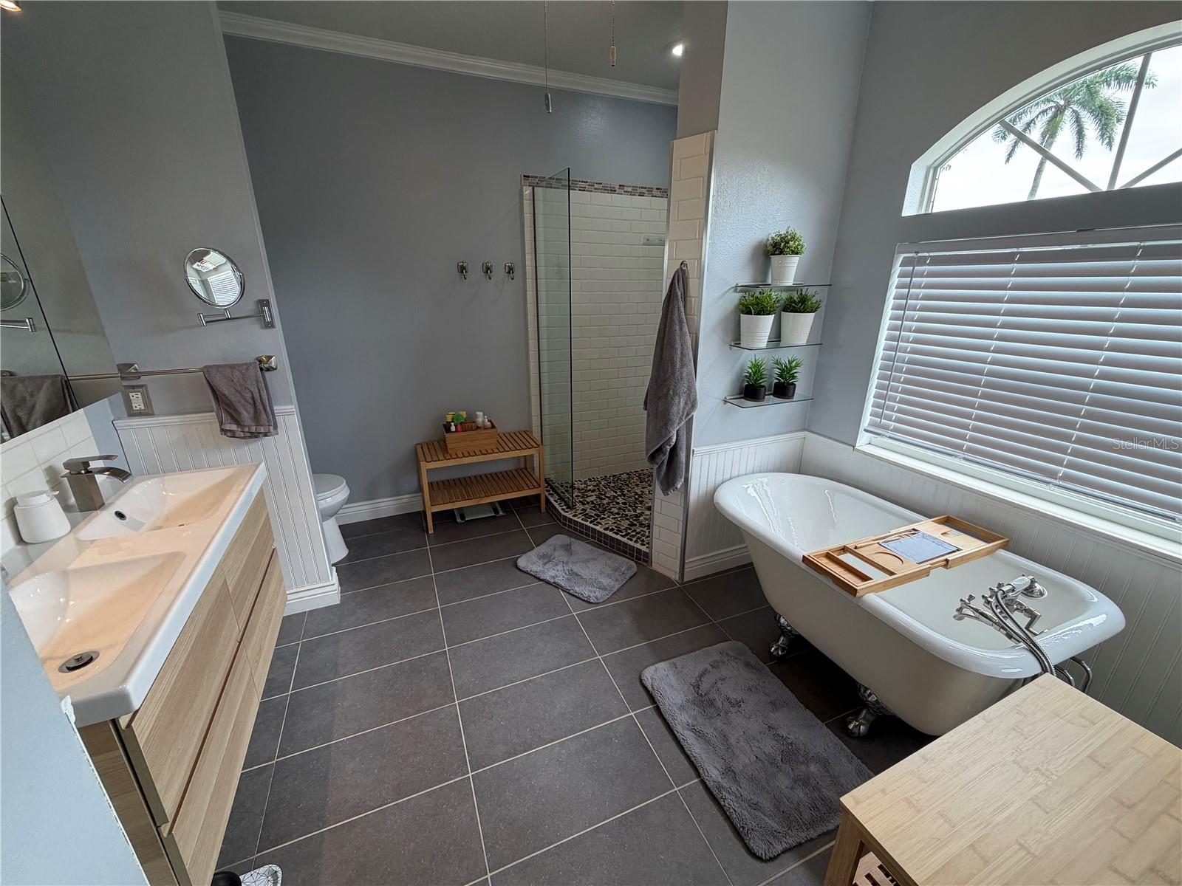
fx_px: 478
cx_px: 591
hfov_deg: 102.1
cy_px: 443
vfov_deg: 85.7
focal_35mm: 14
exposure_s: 1/120
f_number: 2.2
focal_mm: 2.22
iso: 100
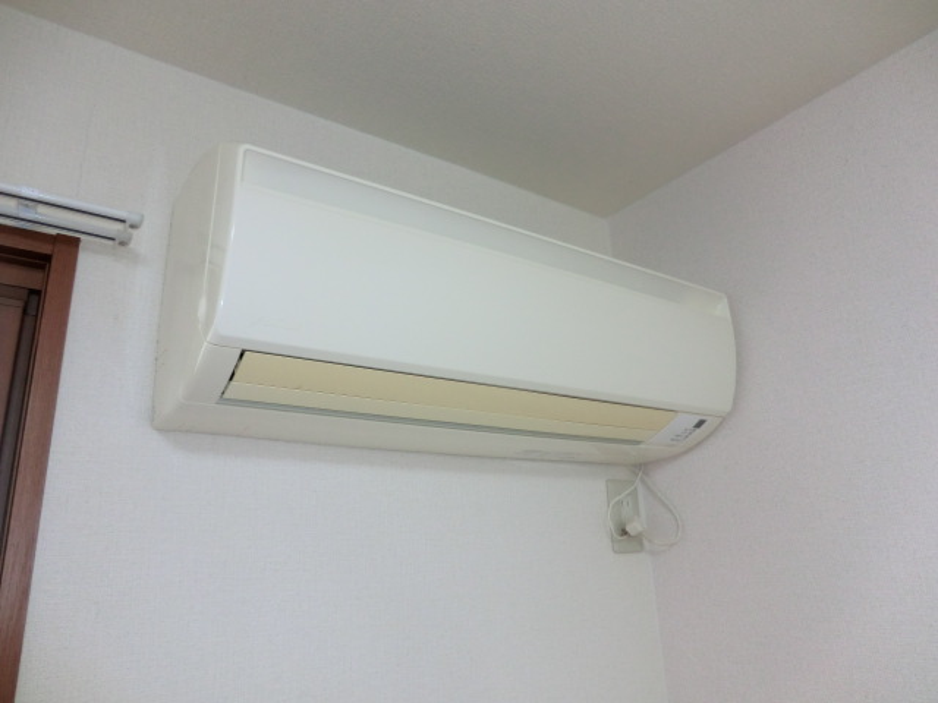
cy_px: 352
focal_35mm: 24
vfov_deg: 56.8
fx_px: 650
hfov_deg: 71.6
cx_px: 469
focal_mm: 4.3
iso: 200
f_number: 3.2
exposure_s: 1/60
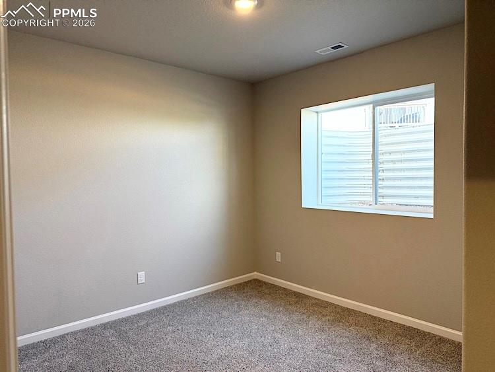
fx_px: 343
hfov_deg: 71.6
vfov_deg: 56.8
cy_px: 186
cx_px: 248
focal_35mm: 24
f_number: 1.78
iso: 200
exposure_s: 1/121
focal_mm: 6.76
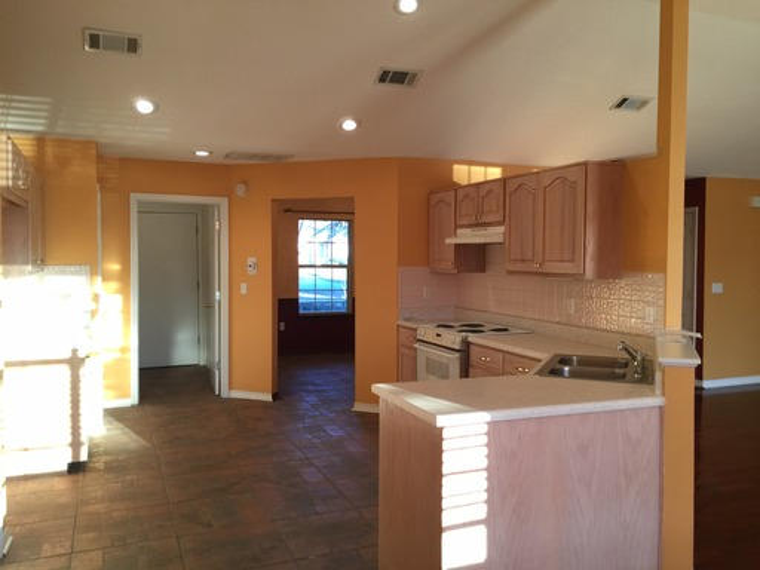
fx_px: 637
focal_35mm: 29
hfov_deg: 61.7
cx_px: 380
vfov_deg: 48.2
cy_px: 285
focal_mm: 4.15
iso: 40
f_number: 2.2
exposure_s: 1/30
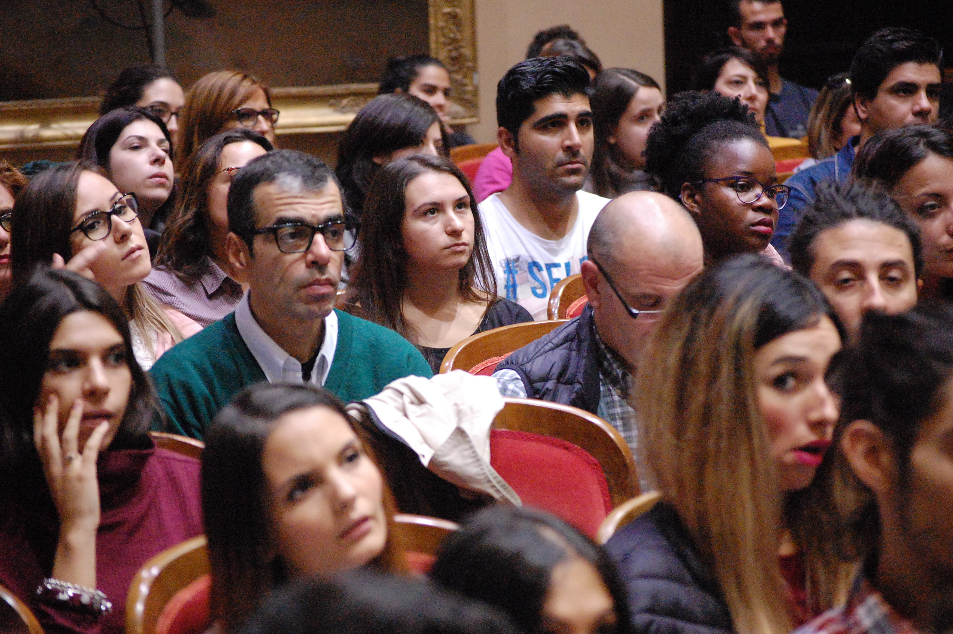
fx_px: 4047
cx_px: 476
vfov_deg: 9.0
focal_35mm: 153
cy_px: 317
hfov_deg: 13.4
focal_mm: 102
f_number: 4.8
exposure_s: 1/40
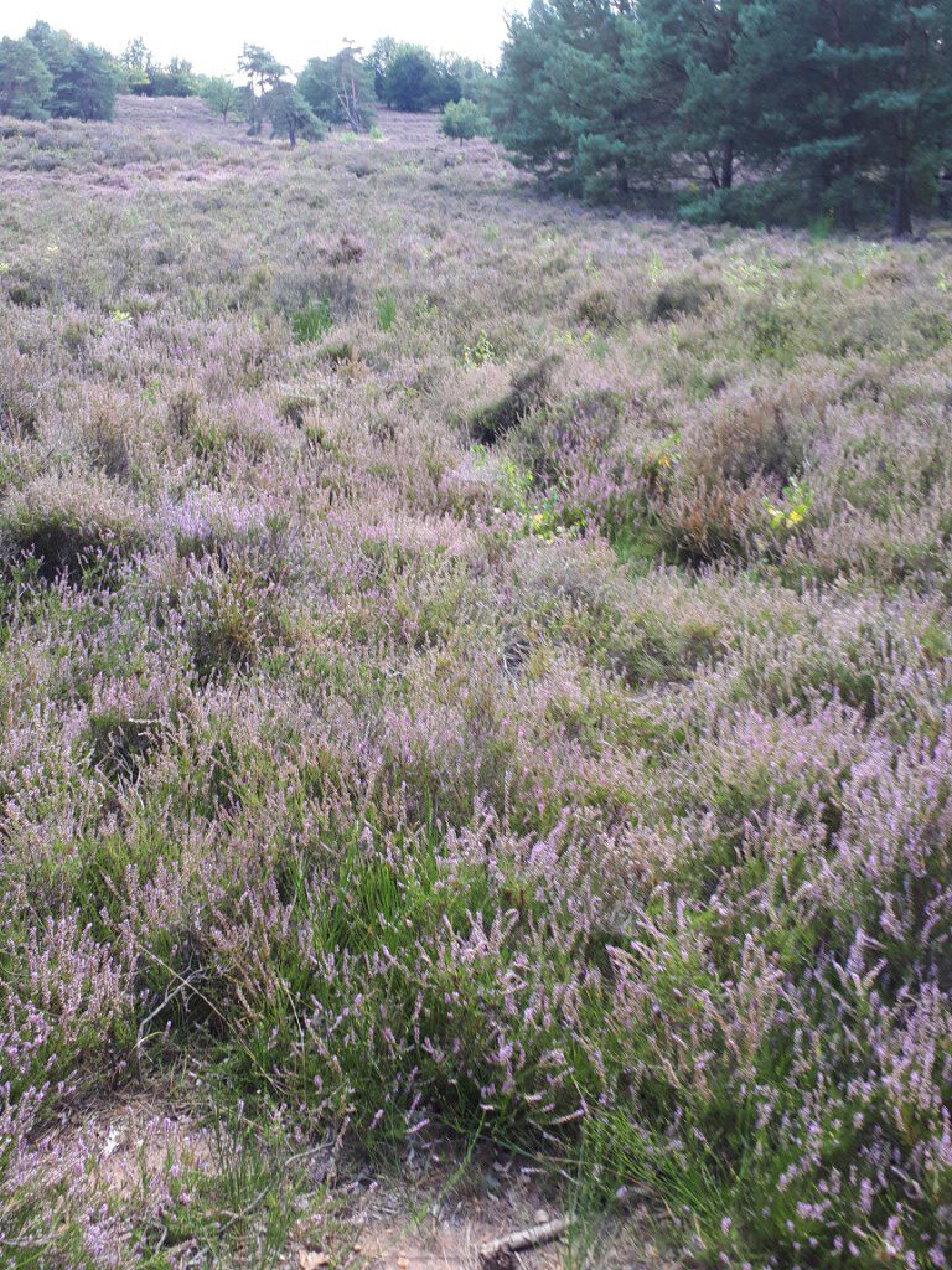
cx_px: 476
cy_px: 635
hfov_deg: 51.4
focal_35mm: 27
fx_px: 990
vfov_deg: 65.3
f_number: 1.9
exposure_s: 1/100
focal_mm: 3.6
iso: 40
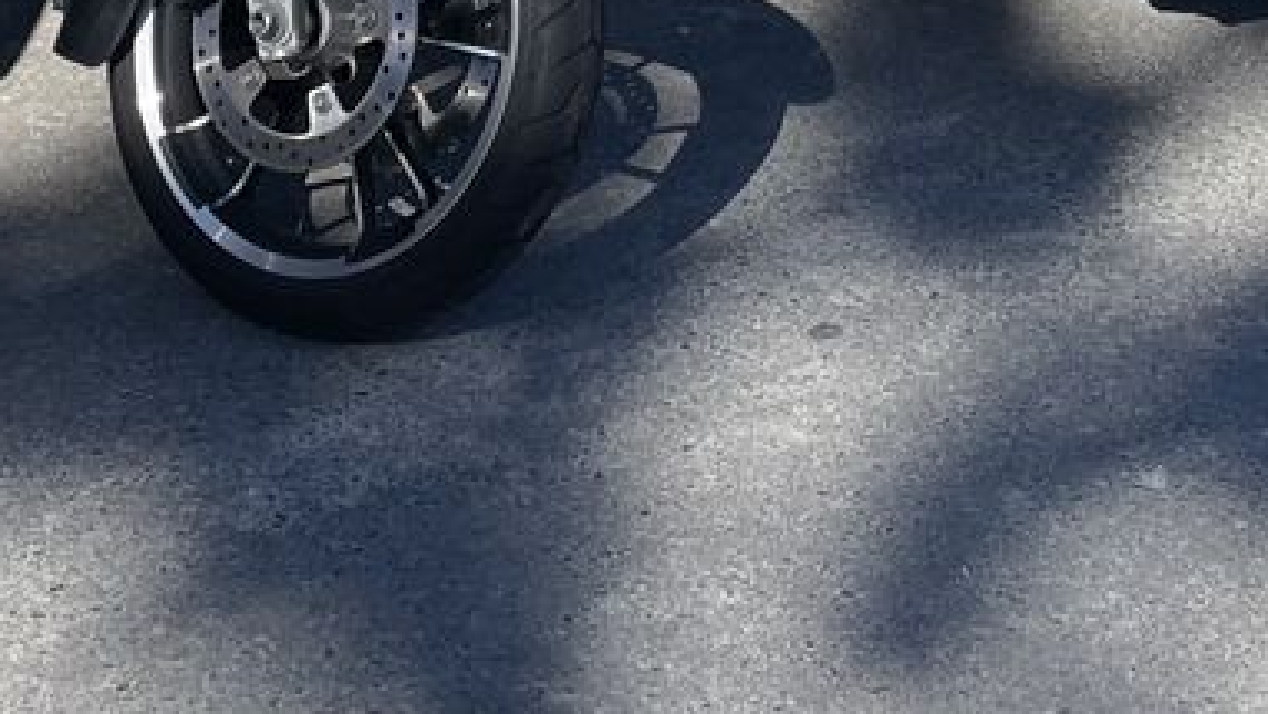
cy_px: -820
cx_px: 604
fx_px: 3195
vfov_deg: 11.2
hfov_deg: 22.4
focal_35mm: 95
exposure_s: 1/3509
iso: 32
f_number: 1.6
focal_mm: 4.2
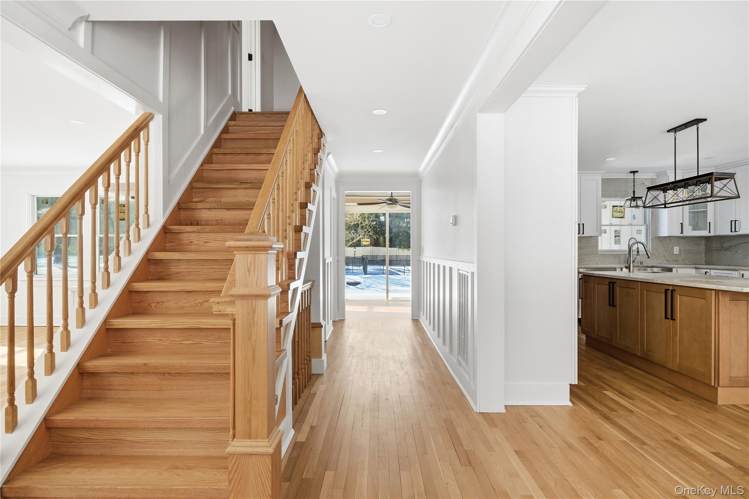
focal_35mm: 19
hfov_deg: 86.9
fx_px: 395
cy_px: 250
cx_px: 374
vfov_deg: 64.5
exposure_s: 1/1250
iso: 500
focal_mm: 19
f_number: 8
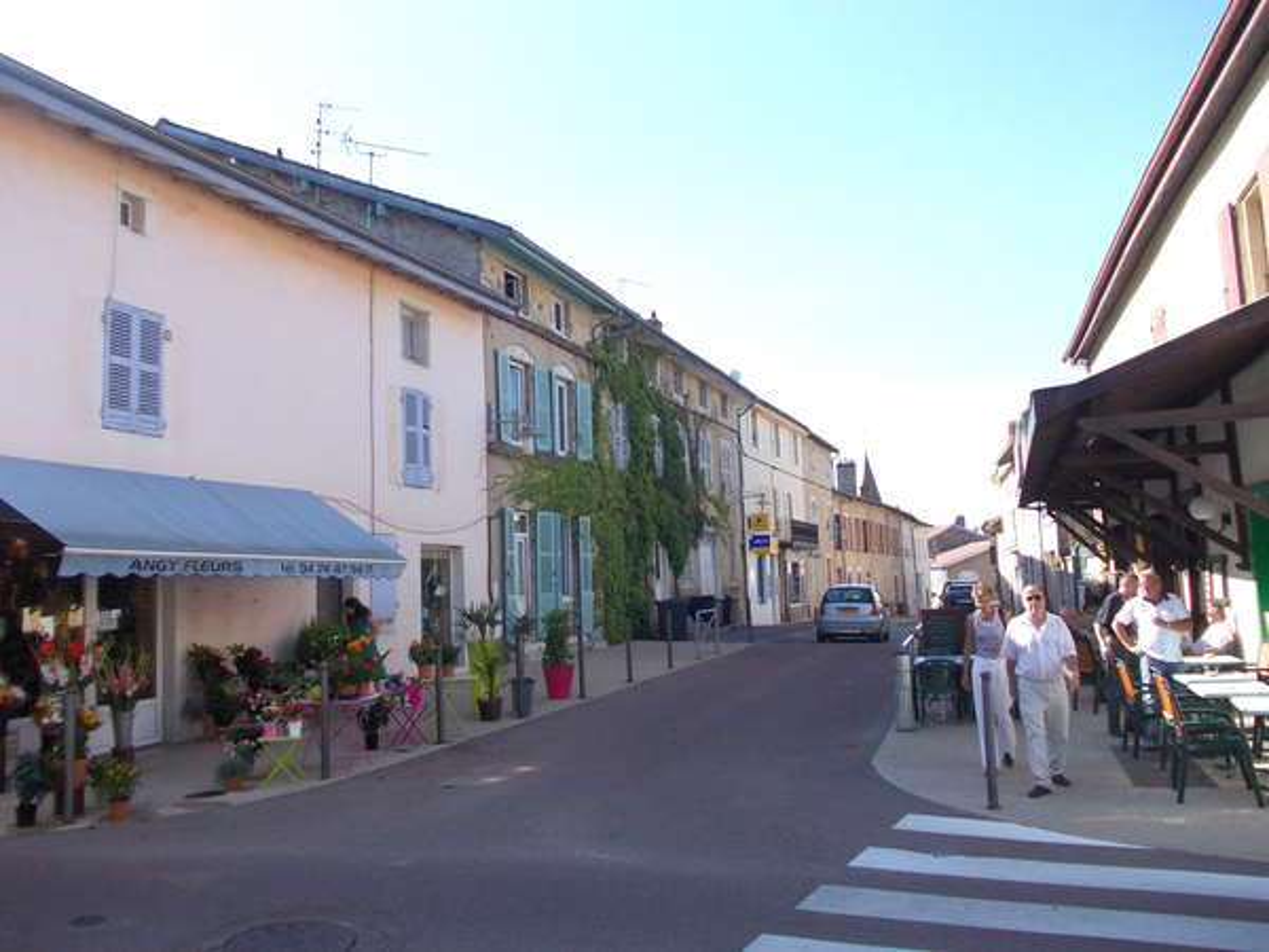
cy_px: 476
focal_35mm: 28
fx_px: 1026
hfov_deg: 63.4
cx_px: 634
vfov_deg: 49.7
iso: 80
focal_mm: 4
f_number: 5.4
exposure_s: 1/200
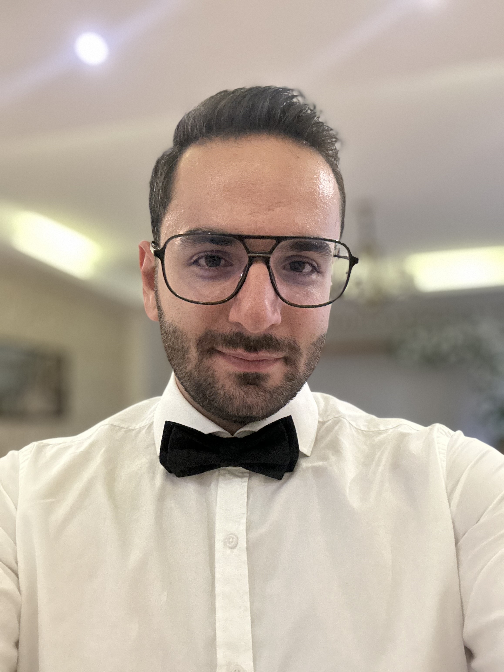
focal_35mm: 30
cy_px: 336
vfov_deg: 60.0
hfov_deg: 46.8
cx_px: 252
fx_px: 582
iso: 640
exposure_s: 1/22
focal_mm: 2.69
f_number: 1.9
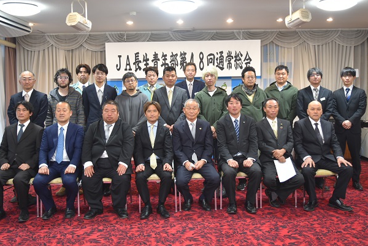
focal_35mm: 39
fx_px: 399
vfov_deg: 34.3
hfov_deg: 49.5
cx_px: 181
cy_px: 117
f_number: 4
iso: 500
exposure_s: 1/30
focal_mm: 24
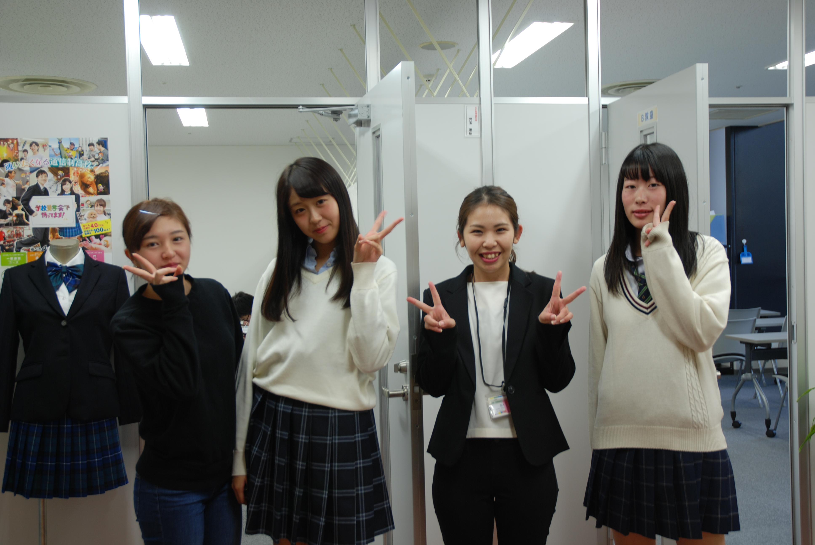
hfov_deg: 47.9
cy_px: 272
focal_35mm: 40
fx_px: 918
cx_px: 408
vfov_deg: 33.1
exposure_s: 1/10
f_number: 3.8
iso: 100
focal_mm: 27
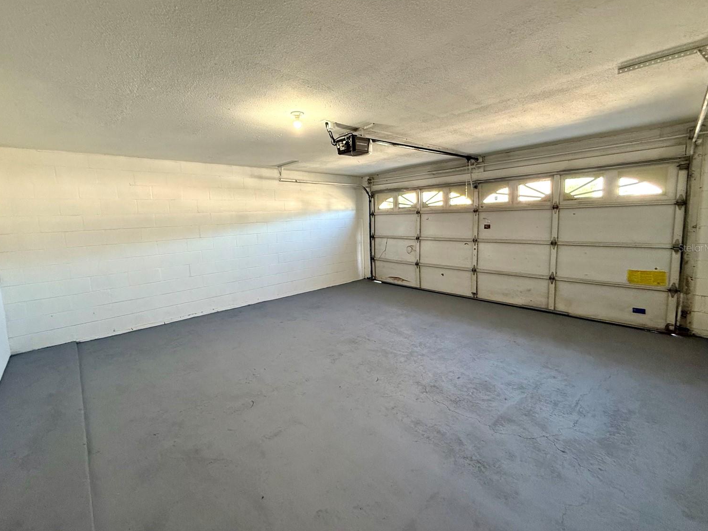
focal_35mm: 15
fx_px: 307
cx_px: 344
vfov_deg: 81.6
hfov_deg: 98.1
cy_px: 247
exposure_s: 1/120
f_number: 2.2
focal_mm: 2.22
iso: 500
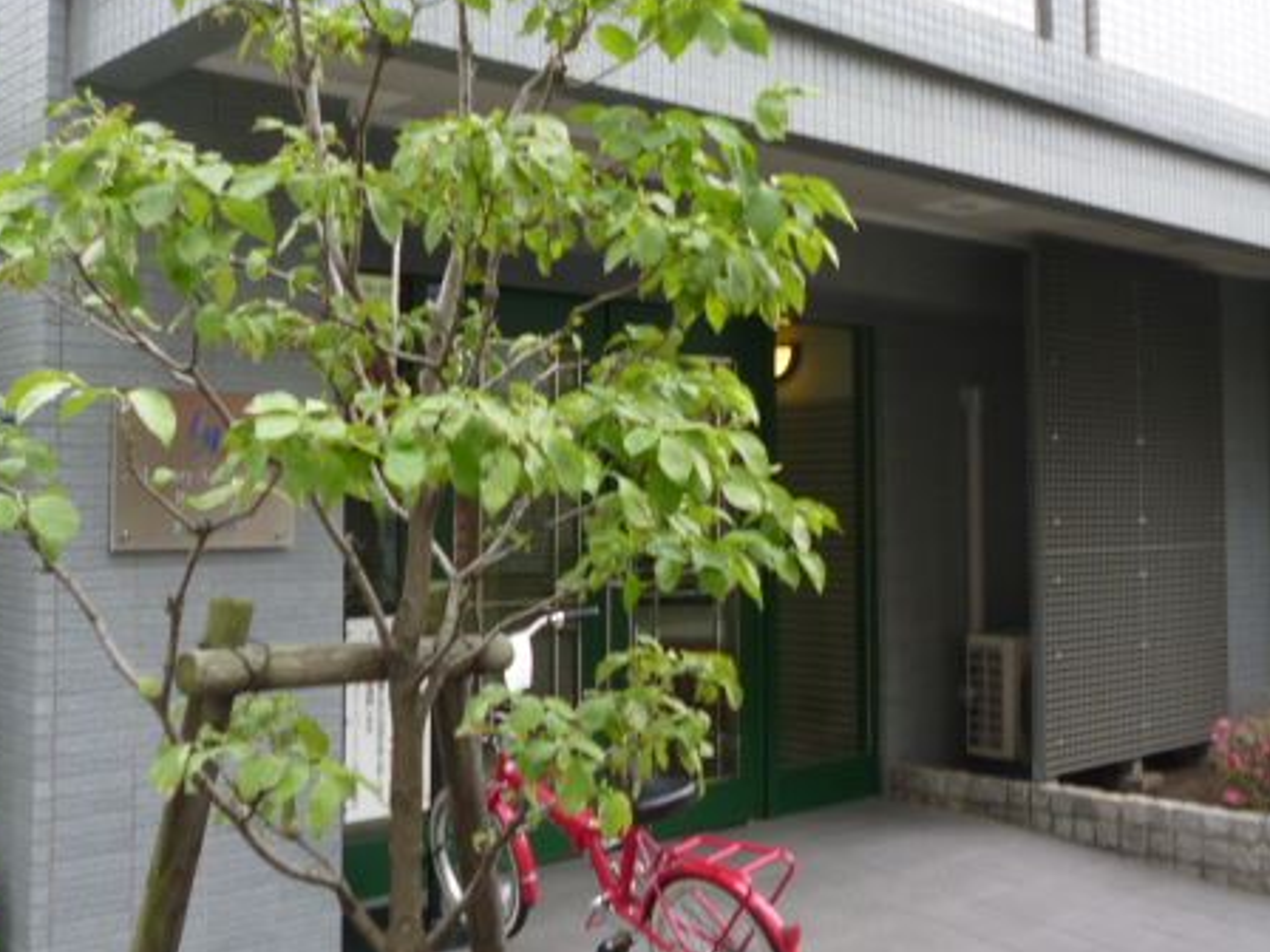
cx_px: 638
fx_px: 1468
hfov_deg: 46.8
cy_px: 416
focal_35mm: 40
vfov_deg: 35.9
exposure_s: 1/60
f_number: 3.1
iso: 100
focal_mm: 5
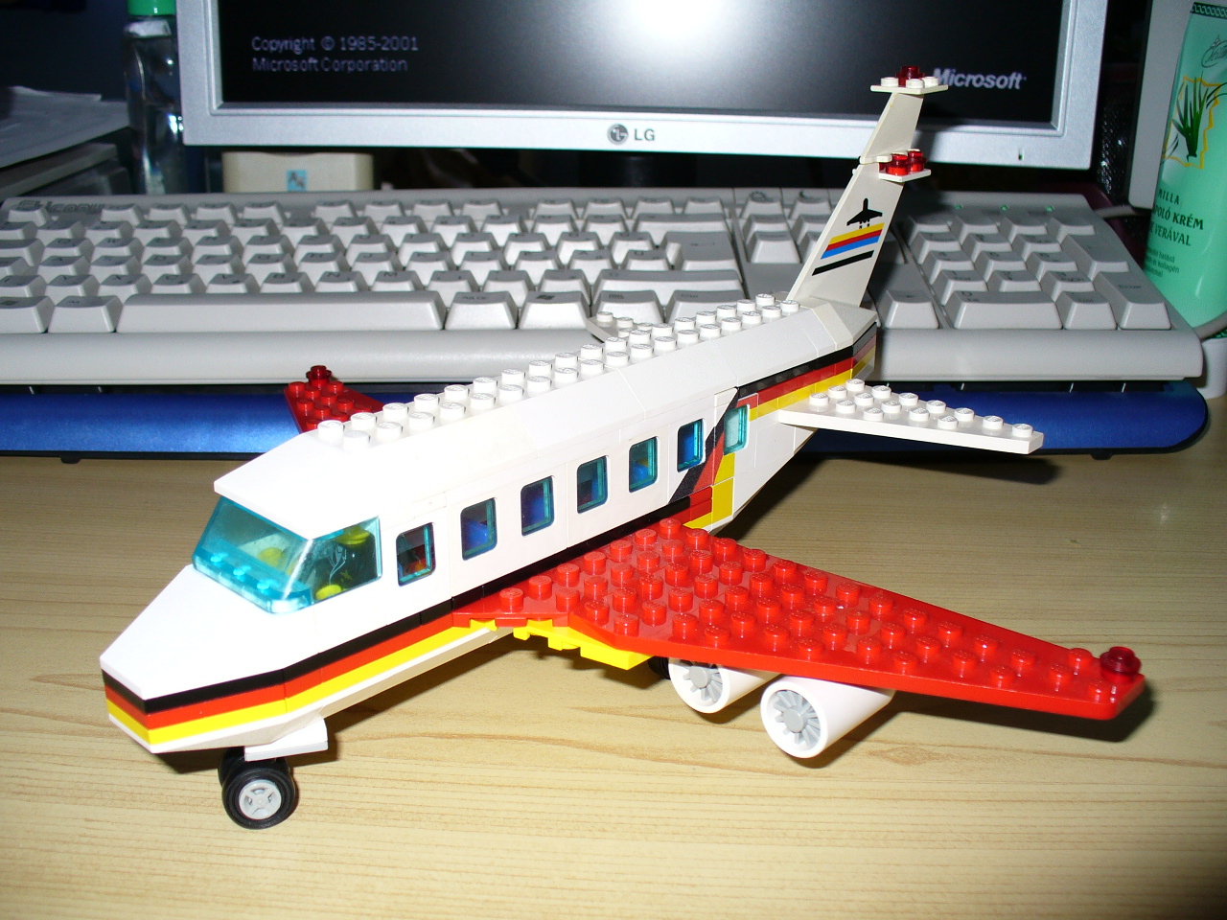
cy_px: 460
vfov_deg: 38.7
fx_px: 1312
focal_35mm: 37
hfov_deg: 50.1
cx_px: 614
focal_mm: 6.1
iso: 80
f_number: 2.8
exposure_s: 1/30
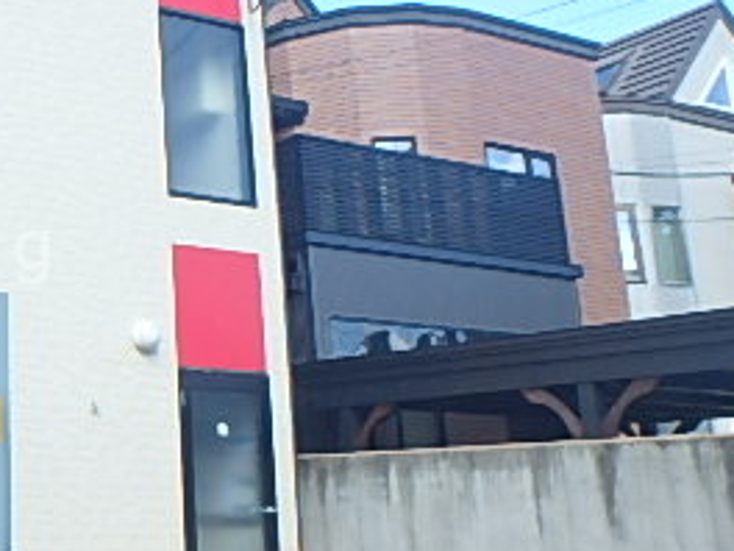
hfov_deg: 31.9
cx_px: -125
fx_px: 1081
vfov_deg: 28.5
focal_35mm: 51
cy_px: 250
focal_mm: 3.7
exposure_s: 1/320
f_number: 3.5
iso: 125
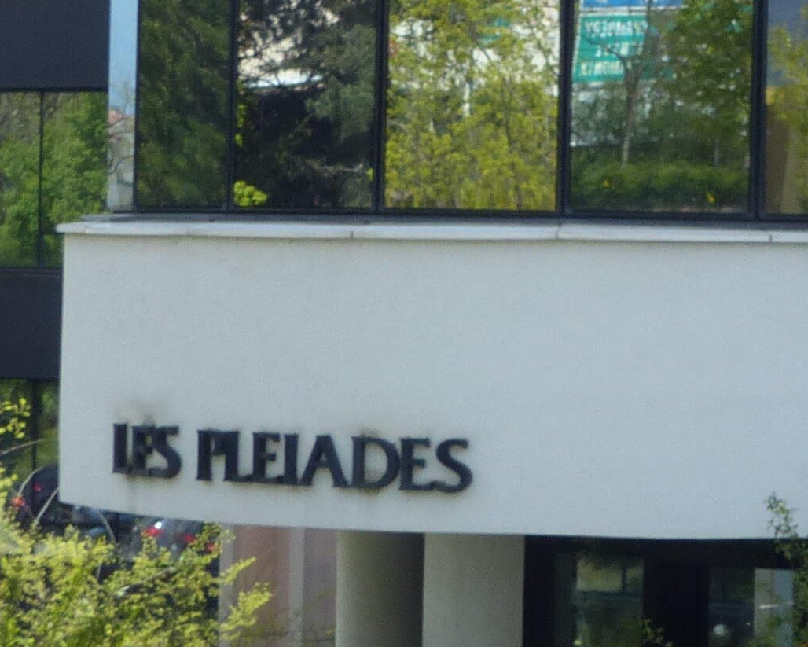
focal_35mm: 205
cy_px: 84
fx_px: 4904
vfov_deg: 7.5
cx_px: 809
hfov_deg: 9.4
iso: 100
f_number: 4
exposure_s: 1/500
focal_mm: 9.8
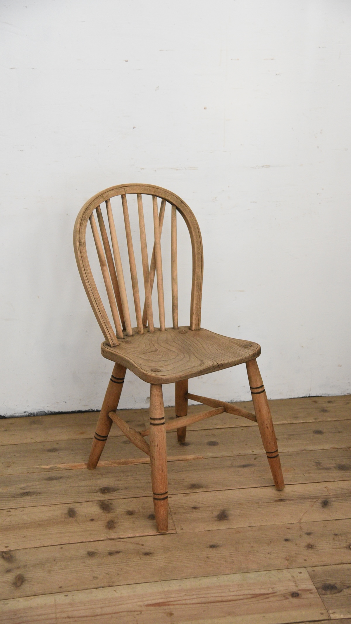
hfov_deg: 22.6
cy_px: 310
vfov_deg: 39.2
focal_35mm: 53
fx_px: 877
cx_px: 192
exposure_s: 1/50
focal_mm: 50
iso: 3600
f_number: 4
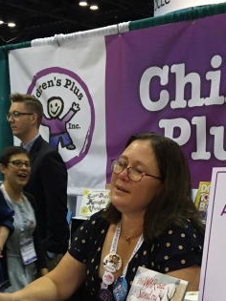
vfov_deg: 31.1
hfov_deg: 24.8
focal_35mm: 59
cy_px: 273
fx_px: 514
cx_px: 102
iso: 200
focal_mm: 4.15
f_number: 2.2
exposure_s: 1/30
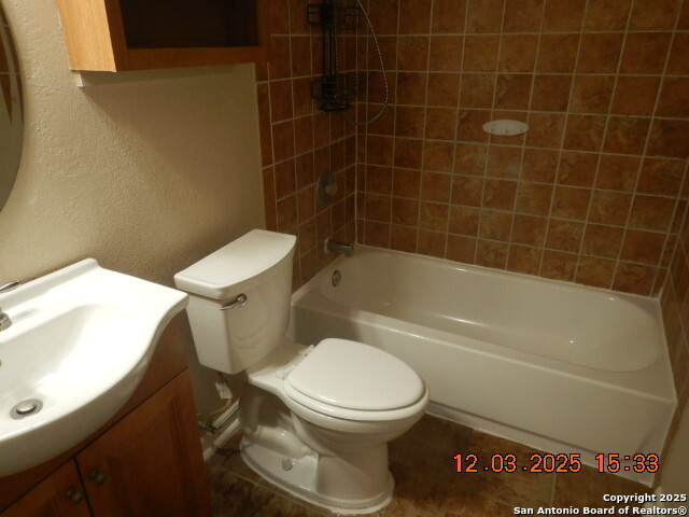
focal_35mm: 24
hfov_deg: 71.6
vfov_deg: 56.8
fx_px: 478
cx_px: 344
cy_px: 258
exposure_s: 1/30
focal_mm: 4.3
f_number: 2.8
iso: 280
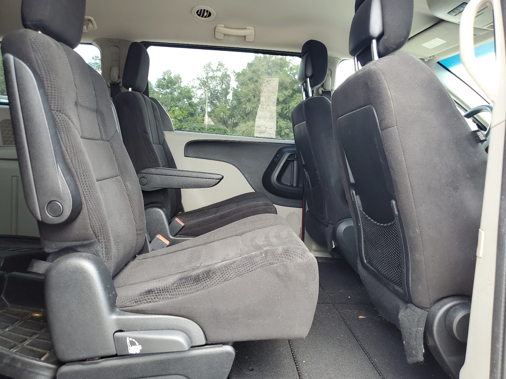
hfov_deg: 67.3
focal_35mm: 26
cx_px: 253
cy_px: 190
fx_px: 380
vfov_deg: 53.1
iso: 53
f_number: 1.5
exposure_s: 1/120
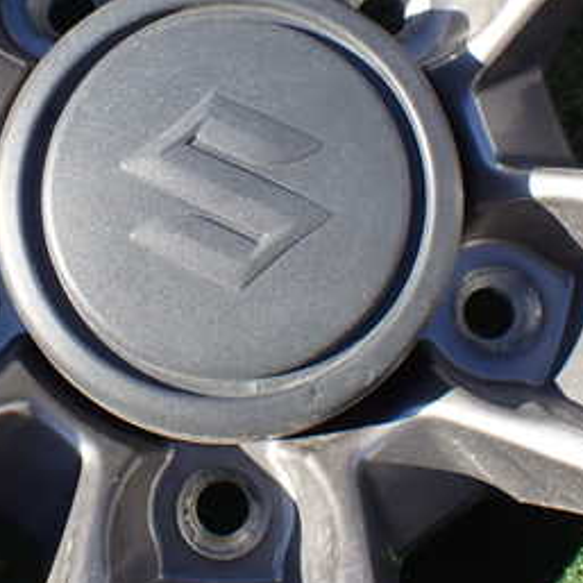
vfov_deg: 27.4
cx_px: 191
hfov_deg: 27.5
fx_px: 1181
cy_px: 163
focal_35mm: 62
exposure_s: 1/320
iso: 100
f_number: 3.2
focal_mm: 5.4
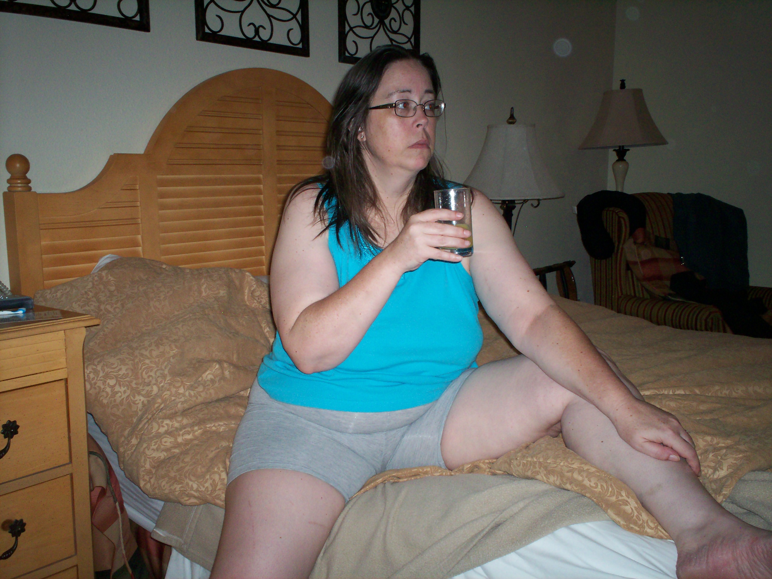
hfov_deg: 51.4
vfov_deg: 39.7
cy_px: 290
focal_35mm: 36
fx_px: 803
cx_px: 386
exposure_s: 1/60
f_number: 4.5
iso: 140
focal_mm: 6
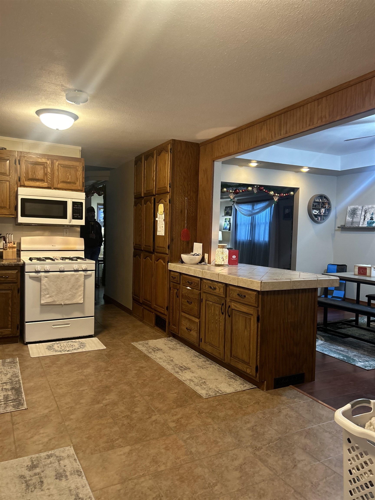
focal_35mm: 26
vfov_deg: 67.3
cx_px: 188
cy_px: 250
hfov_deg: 53.1
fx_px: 376
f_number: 1.5
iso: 400
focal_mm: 5.7
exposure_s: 1/60
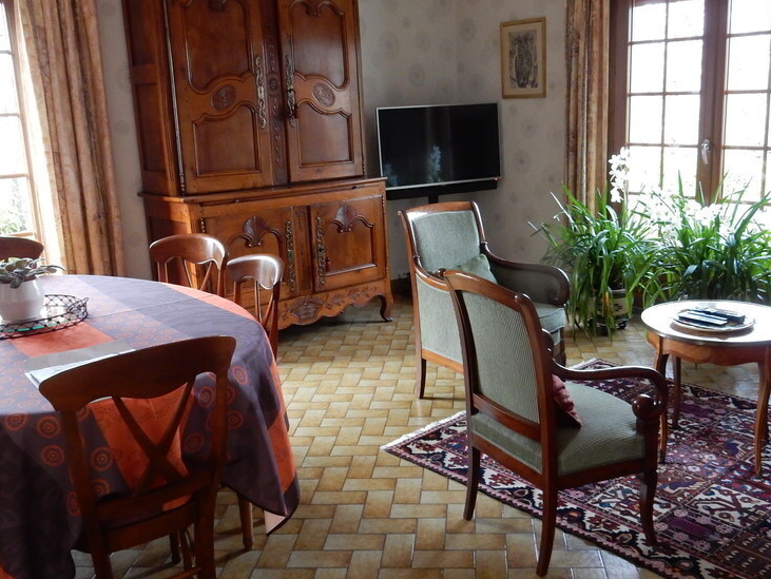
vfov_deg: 40.7
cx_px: 438
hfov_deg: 52.4
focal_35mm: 35
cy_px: 274
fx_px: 780
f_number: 3.7
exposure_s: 1/20
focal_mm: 4.5
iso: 400
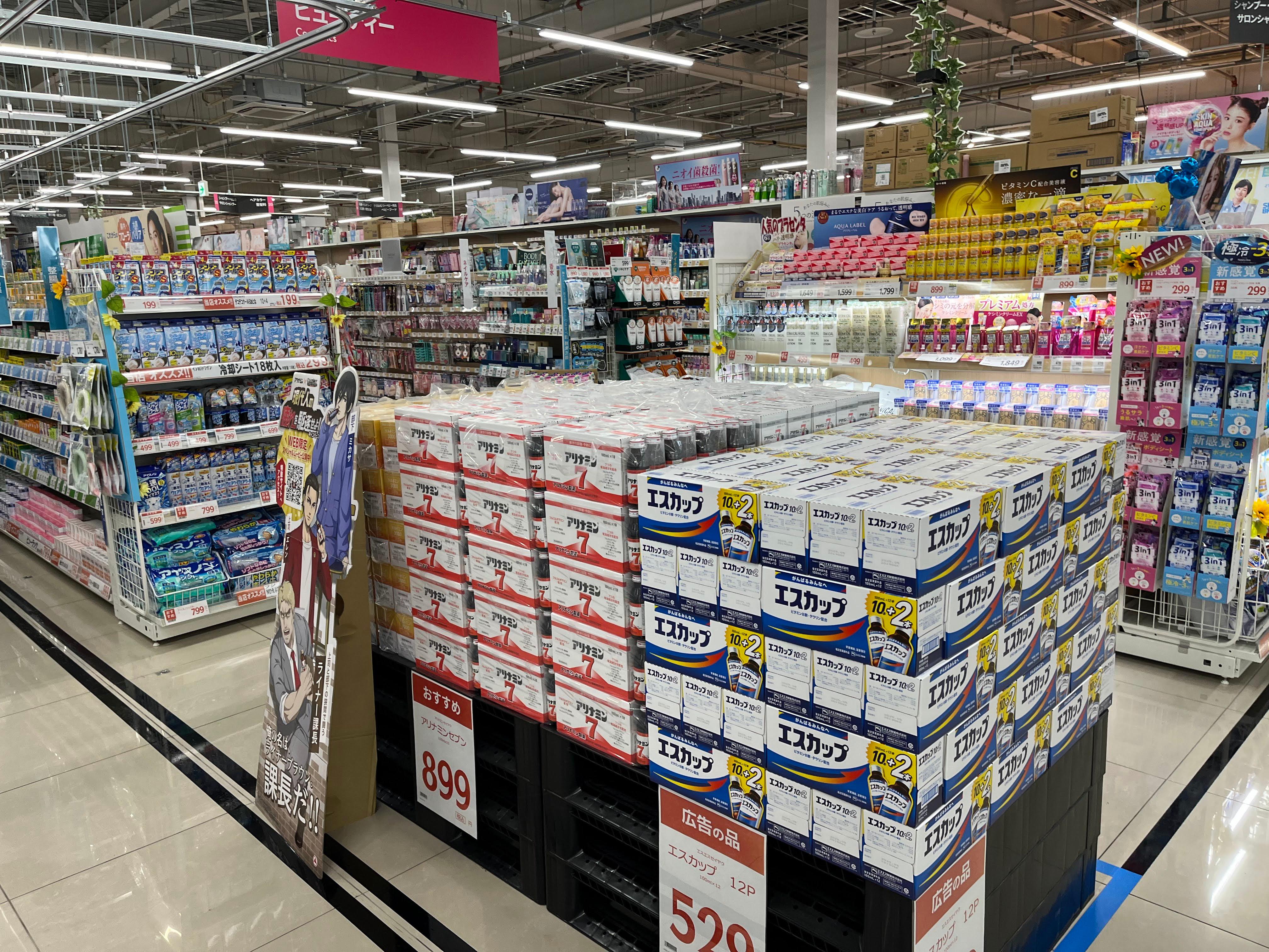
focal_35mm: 26
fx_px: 953
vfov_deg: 53.1
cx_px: 634
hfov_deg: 67.3
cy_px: 476
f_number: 1.6
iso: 80
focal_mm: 5.1
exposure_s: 1/100
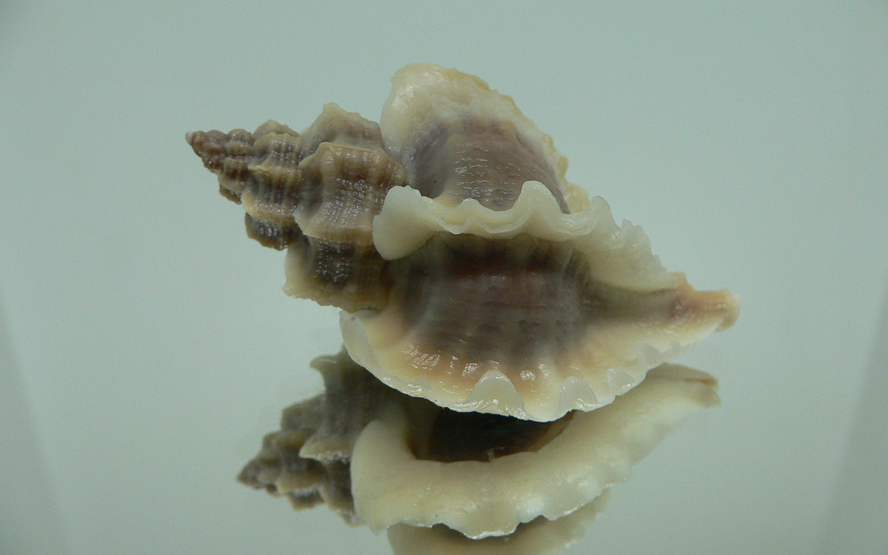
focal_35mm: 38
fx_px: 920
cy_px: 280
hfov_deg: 51.5
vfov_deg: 33.6
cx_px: 445
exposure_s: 1/60
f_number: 2.8
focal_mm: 4.6
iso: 150
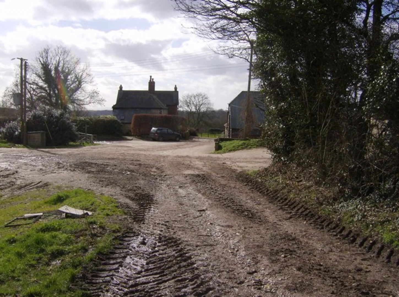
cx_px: 200
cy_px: 148
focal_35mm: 36
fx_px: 414
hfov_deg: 51.5
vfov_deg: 39.5
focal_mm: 6
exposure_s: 1/1208
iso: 100
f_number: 4.7
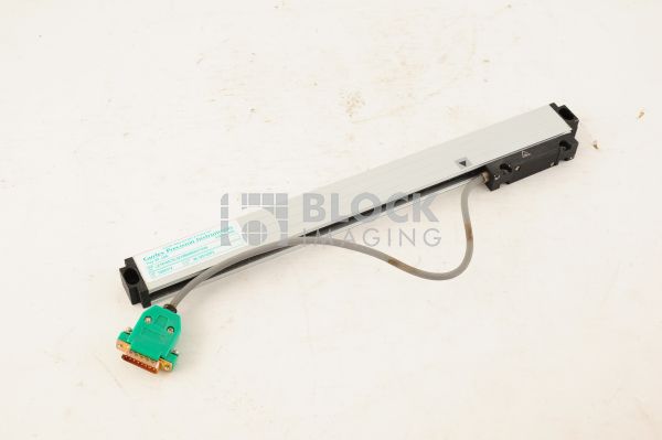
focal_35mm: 50
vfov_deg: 26.9
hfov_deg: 39.6
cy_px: 220
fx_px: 919
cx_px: 331
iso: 1600
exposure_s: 1/125
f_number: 13
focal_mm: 50
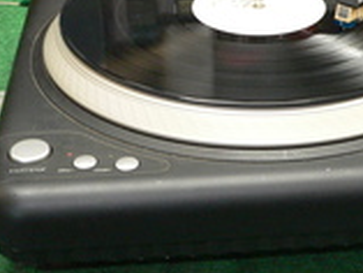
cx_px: 305
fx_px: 913
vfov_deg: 16.9
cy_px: 84
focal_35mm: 87
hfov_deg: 22.1
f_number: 2.8
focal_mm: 6
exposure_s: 1/13
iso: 200
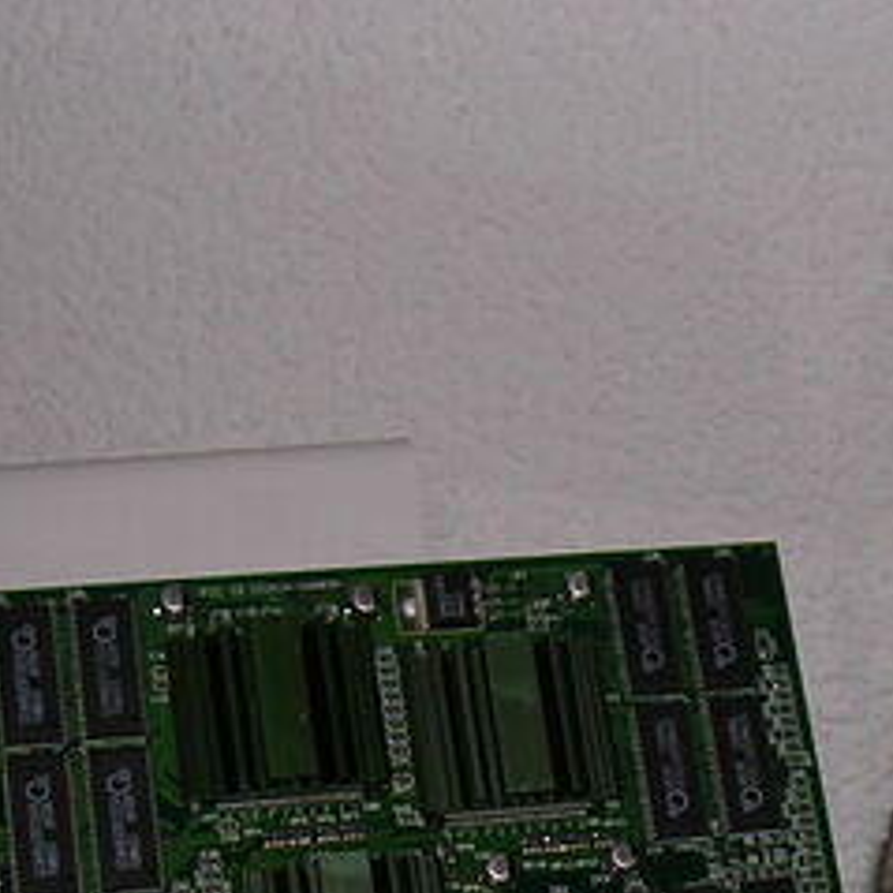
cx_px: 863
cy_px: 744
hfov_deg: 18.8
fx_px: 2627
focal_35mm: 90
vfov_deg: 19.1
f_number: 2.8
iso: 50
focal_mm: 5.8
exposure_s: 1/60.1
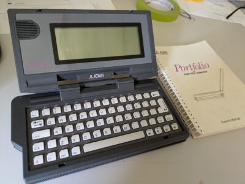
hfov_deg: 69.4
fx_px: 177
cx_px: 122
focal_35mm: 25
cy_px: 92
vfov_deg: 54.9
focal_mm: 5.43
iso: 286
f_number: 1.89
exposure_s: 1/24
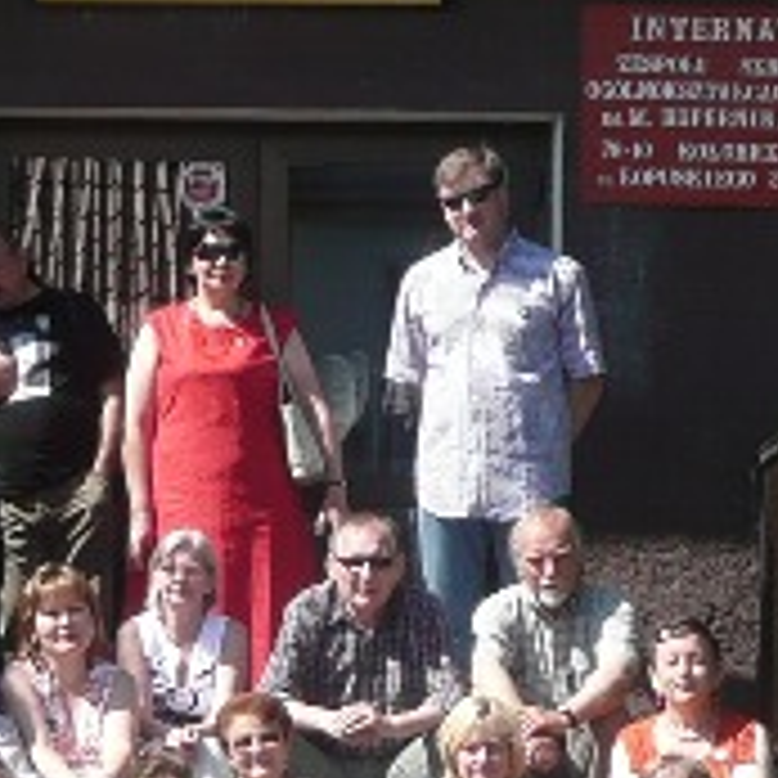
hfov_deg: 9.7
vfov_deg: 9.7
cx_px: 396
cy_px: 607
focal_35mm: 180
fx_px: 4577
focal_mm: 6.5
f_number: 3.9
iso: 100
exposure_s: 1/400
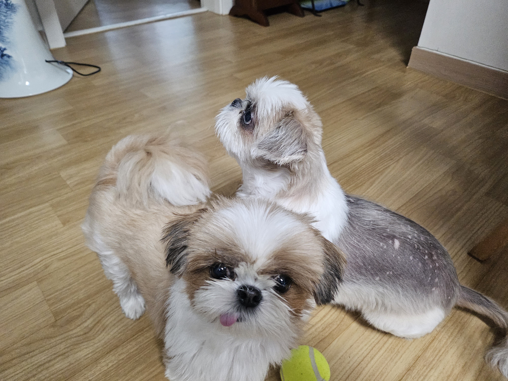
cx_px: 254
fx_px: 352
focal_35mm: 24
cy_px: 190
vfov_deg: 56.8
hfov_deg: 71.6
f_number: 1.8
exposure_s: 1/240
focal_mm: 5
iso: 1250
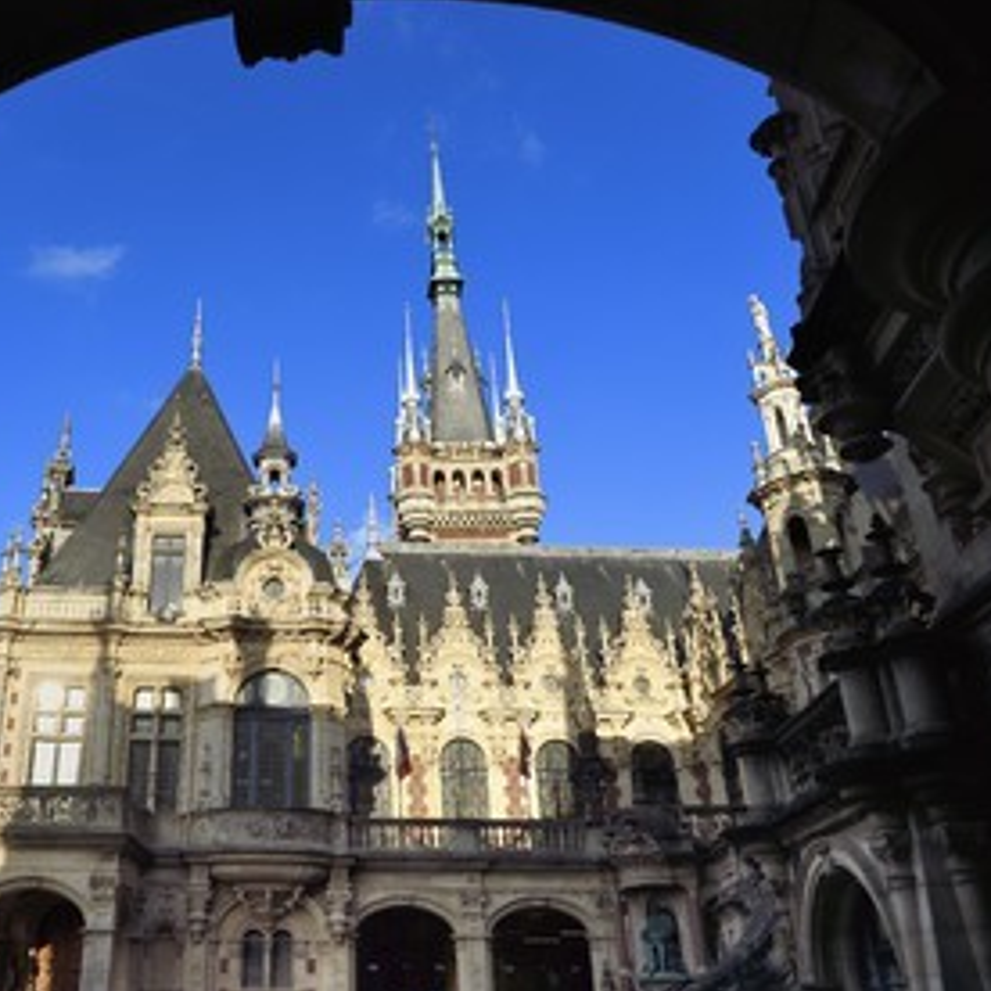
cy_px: 499
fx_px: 1004
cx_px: 294
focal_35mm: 31
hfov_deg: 51.1
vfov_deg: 52.5
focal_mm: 24
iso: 200
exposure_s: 1/250
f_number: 13
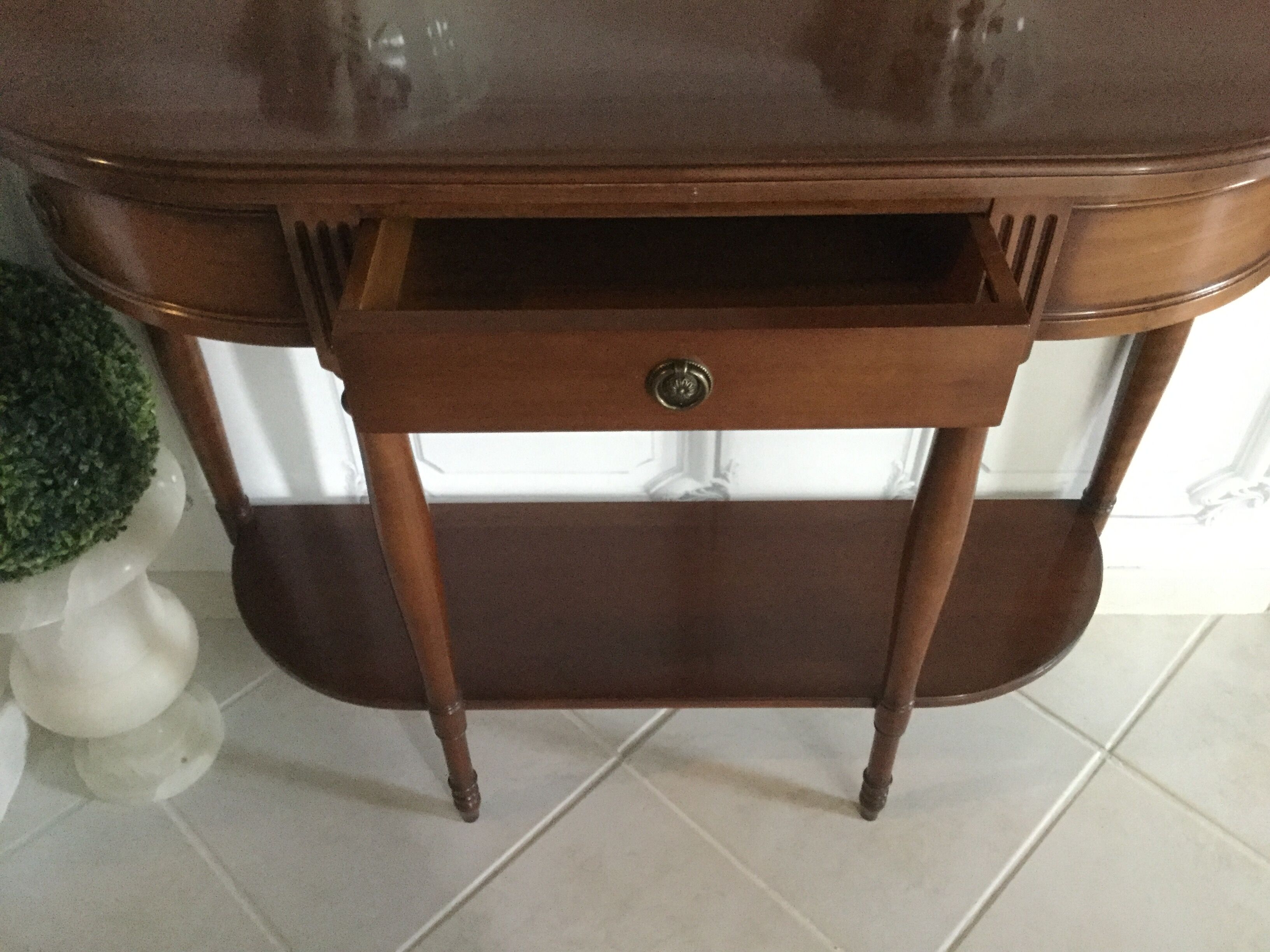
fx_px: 1137
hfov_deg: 58.4
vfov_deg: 45.4
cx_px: 635
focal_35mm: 31
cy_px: 476
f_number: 2.4
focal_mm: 3.3
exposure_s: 1/17
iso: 320
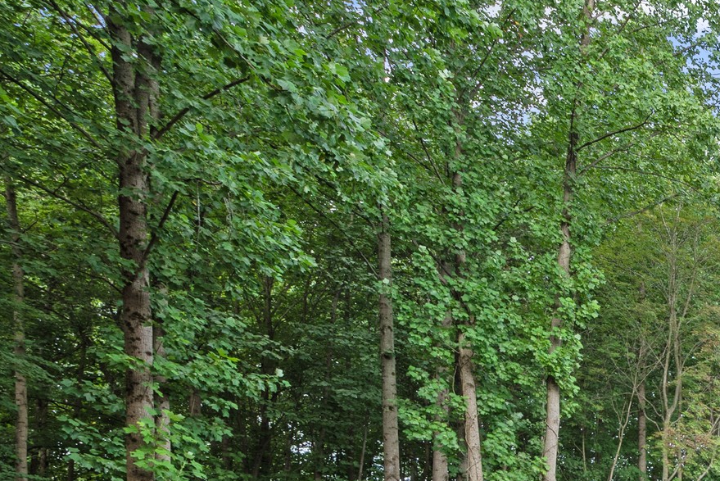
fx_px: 920
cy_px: 638
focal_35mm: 46
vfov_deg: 25.0
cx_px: 1103
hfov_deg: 27.6
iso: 100
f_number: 10
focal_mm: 15
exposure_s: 1/8
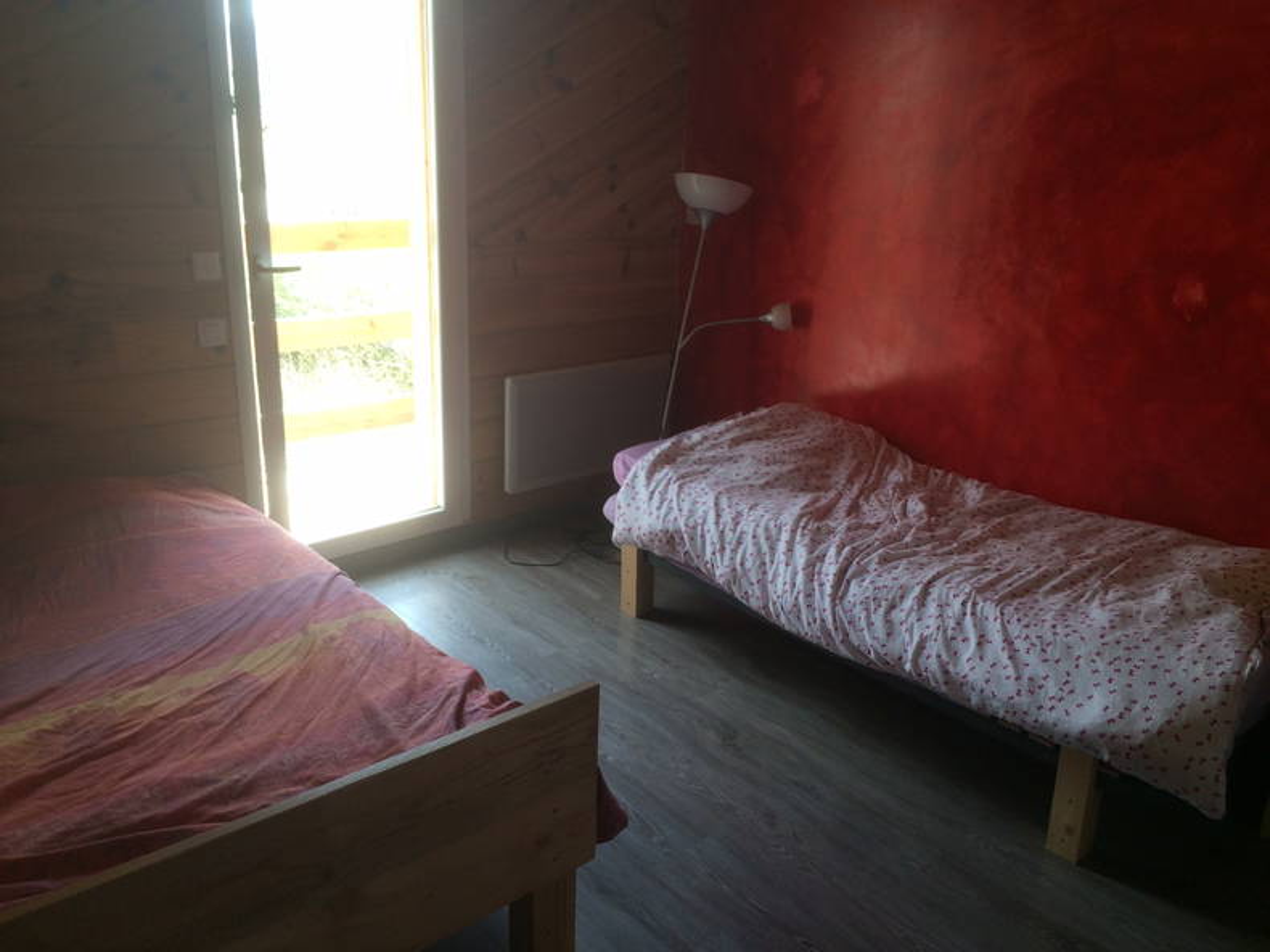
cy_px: 476
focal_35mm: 29
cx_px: 635
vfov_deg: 48.2
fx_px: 1064
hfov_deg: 61.7
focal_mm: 4.15
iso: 64
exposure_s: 1/100
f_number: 2.2
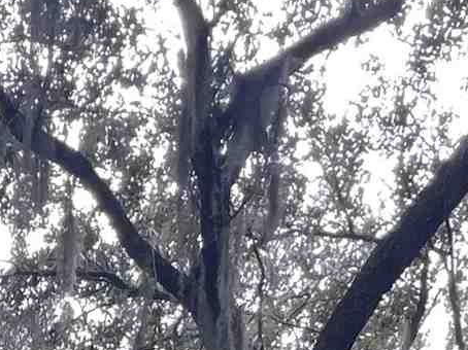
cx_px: -101
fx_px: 1189
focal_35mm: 88
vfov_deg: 10.3
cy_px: 1122
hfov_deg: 20.7
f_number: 1.8
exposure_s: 1/99
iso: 40
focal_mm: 1.57
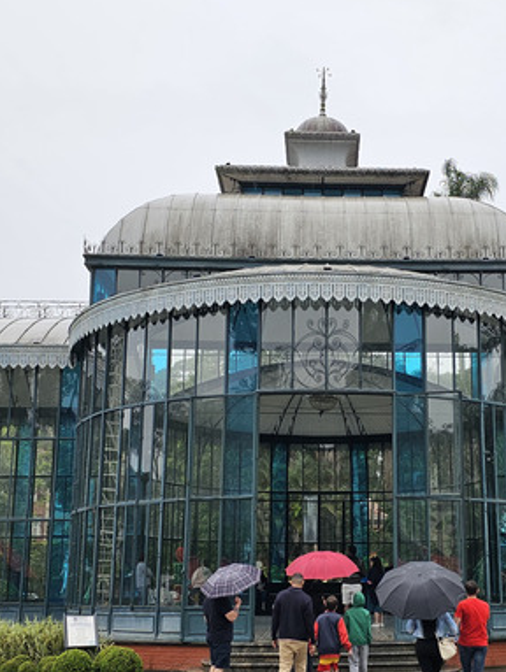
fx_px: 934
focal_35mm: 48
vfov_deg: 39.5
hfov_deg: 30.0
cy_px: 402
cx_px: 360
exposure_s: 1/253
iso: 10
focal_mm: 6.3
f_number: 1.7
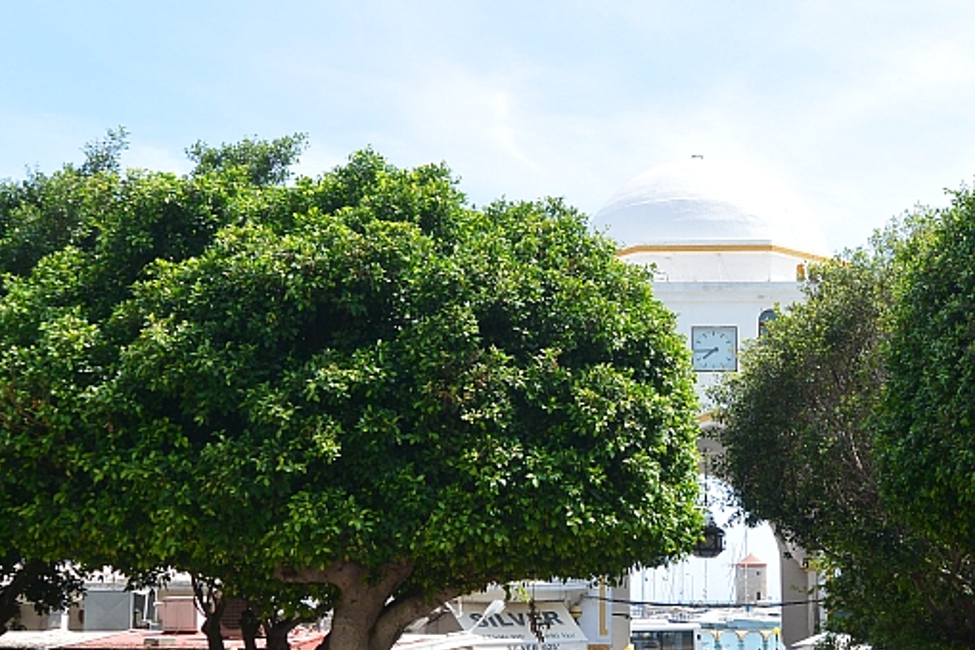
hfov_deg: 35.5
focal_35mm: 55
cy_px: 384
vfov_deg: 24.6
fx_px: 1489
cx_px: 716
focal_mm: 13.1
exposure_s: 1/640
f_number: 4.5
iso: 160
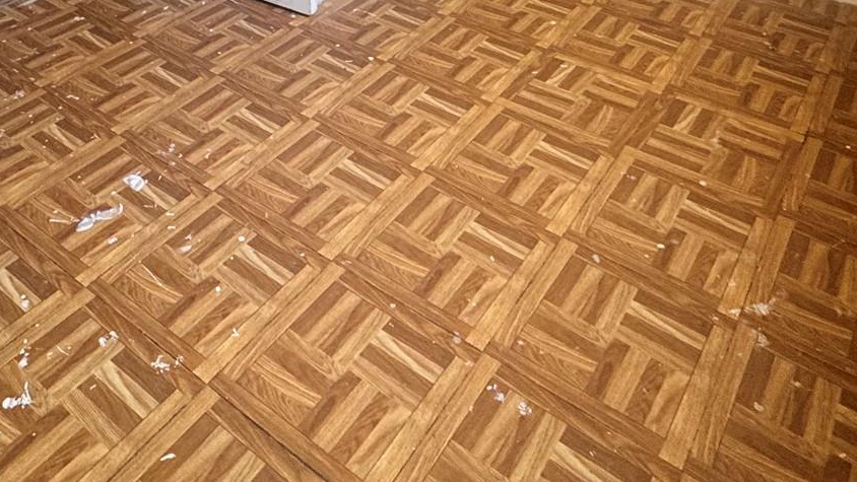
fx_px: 841
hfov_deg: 53.6
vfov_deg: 26.0
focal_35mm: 37
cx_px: 337
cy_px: -188
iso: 200
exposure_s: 1/60
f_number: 2.2
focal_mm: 2.22
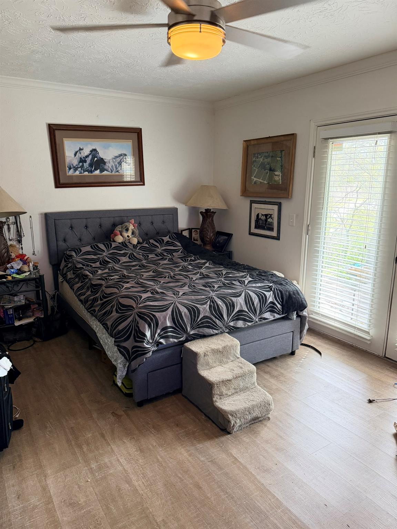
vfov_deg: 71.6
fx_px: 367
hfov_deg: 56.8
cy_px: 264
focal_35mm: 24
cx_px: 198
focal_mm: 6.76
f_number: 1.78
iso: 320
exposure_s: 1/120
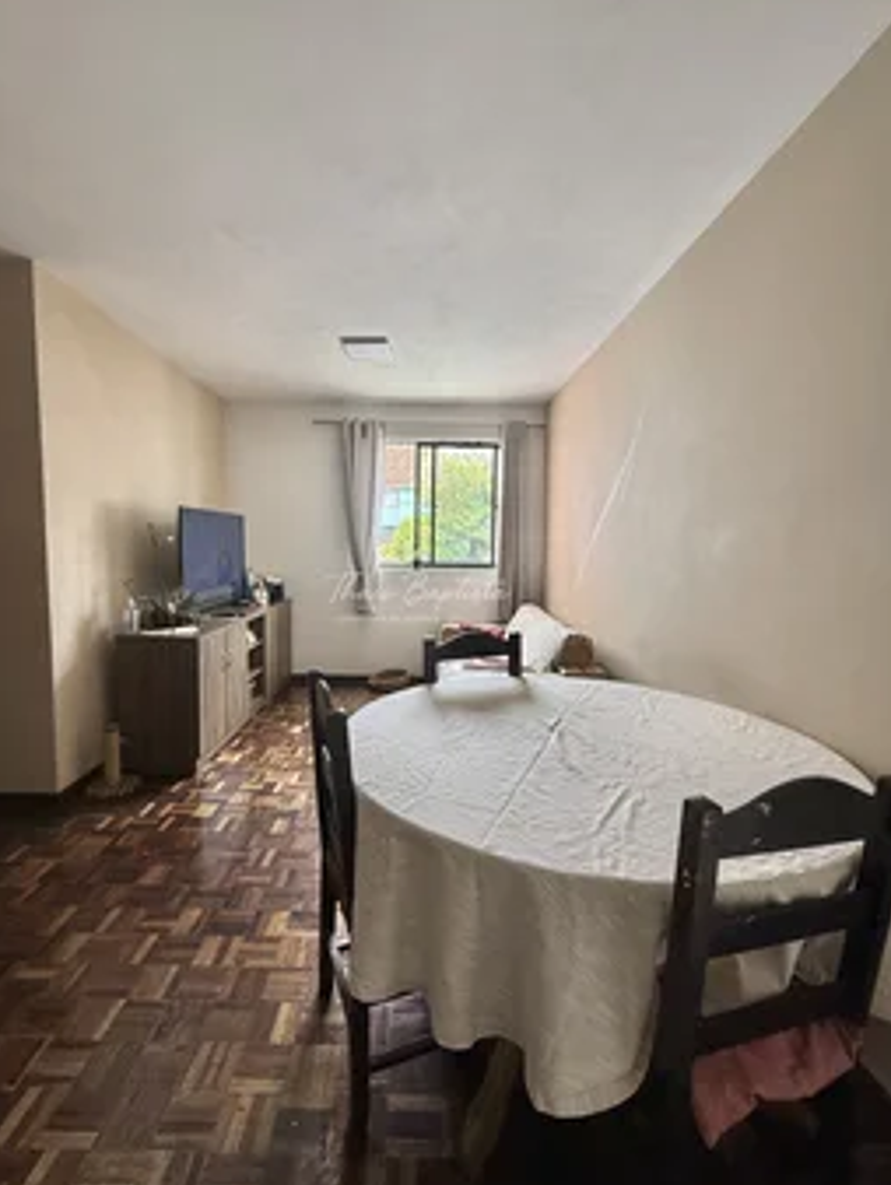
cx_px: 417
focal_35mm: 16
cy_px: 596
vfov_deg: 94.5
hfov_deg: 78.1
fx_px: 548
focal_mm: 2.22
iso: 80
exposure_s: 1/99
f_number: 2.2
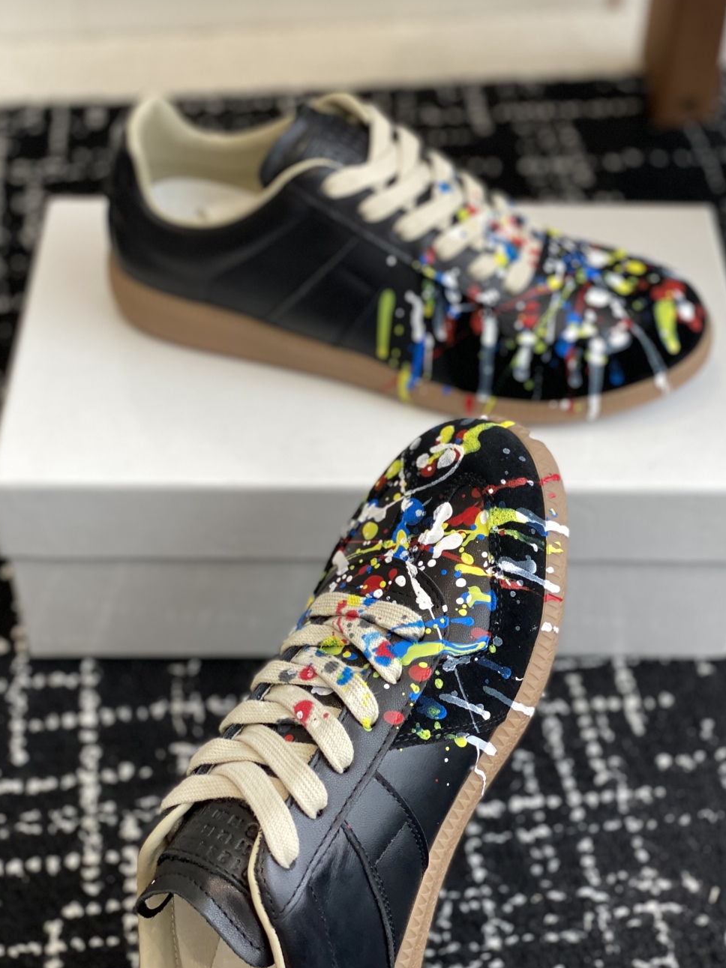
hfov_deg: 25.2
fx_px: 1622
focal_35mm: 58
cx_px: 400
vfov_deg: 33.2
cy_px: 448
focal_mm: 6
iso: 50
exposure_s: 1/122
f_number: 2
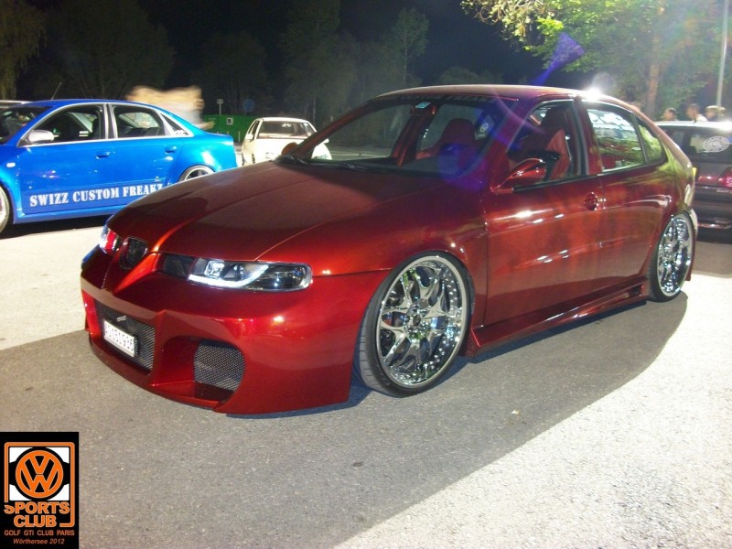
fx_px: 719
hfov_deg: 54.0
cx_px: 366
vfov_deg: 41.8
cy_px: 274
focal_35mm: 34
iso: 200
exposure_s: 1.7
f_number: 2.9
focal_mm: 5.7
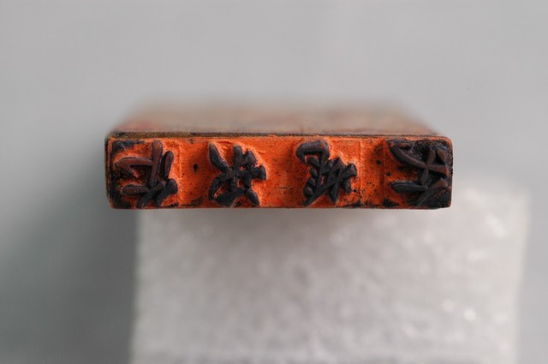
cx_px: 274
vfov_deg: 15.1
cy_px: 182
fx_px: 1368
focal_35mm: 90
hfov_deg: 22.6
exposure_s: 1/13
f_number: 11
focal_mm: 60
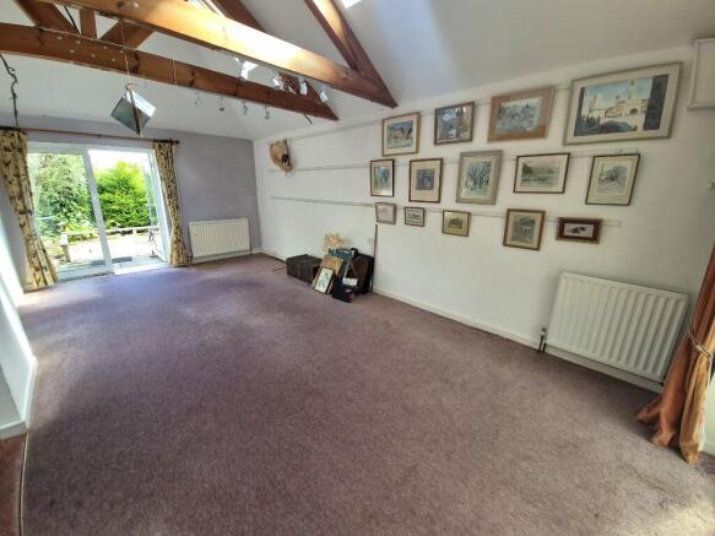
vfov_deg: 89.9
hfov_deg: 106.2
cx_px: 358
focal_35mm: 13
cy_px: 268
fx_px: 268
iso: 80
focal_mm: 1.74
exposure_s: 1/100
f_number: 2.2
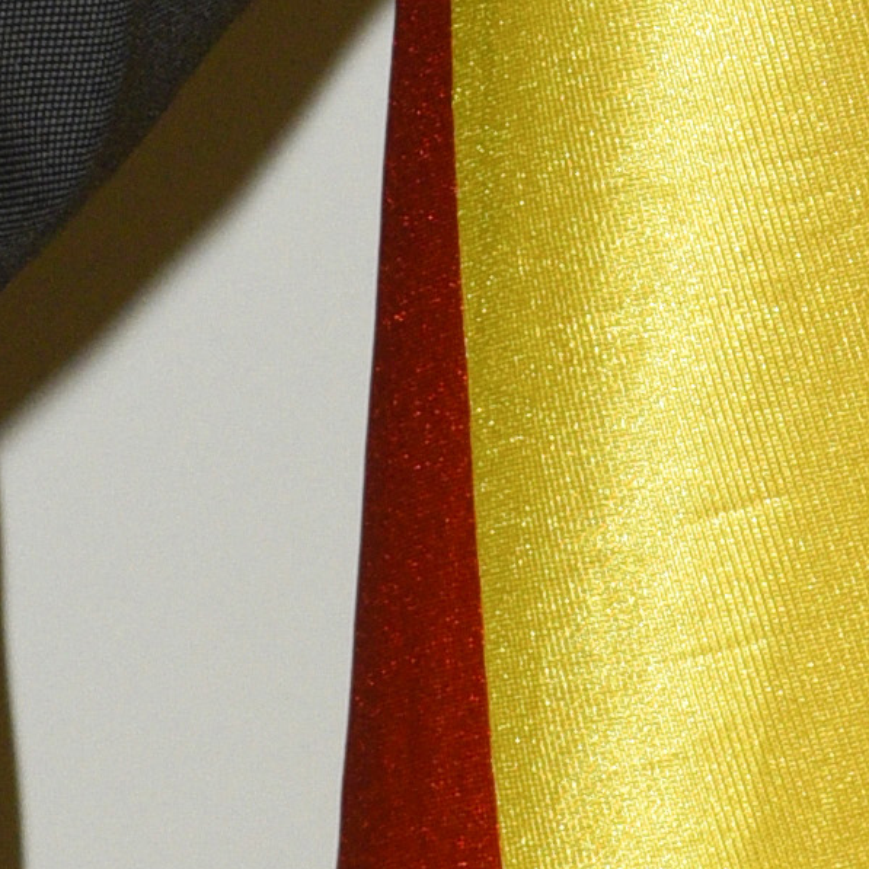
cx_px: -1492
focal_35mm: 531
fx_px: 15081
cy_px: -1176
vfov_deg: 3.3
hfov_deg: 3.2
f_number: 6.3
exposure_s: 1/160
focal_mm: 62
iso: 800
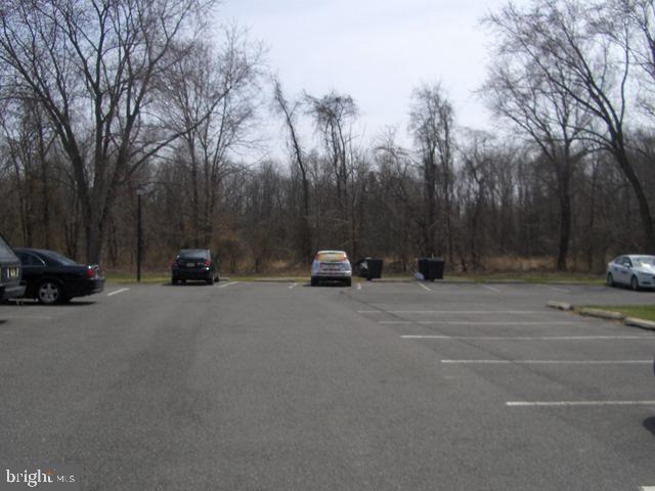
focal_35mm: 40
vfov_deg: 36.0
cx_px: 328
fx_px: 757
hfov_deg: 46.8
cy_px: 246
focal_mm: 6.8
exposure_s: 1/2041
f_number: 4.59
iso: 100
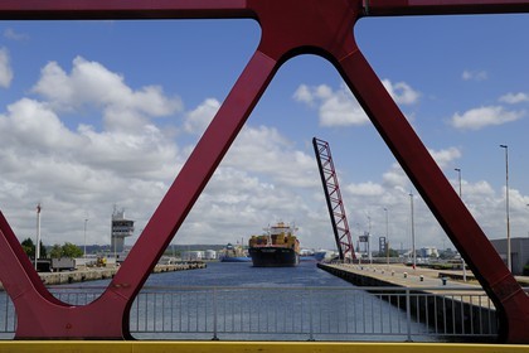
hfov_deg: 41.1
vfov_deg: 28.1
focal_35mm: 48
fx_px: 705
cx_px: 264
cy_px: 176
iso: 200
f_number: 14
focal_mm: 48
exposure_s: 1/200
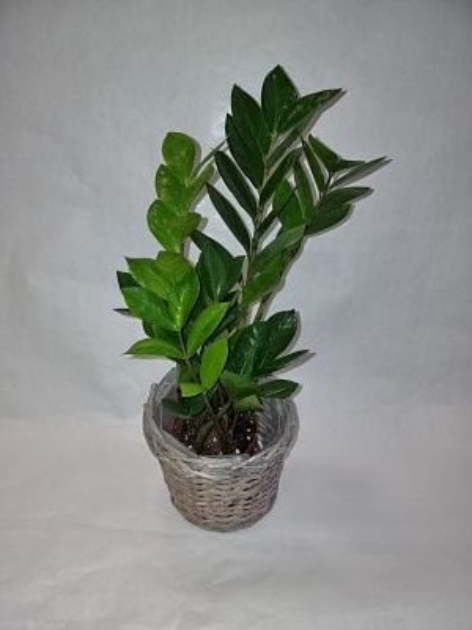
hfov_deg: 56.8
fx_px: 436
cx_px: 236
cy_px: 315
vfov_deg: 71.6
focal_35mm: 24
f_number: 1.8
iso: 200
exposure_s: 1/100
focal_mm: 6.7
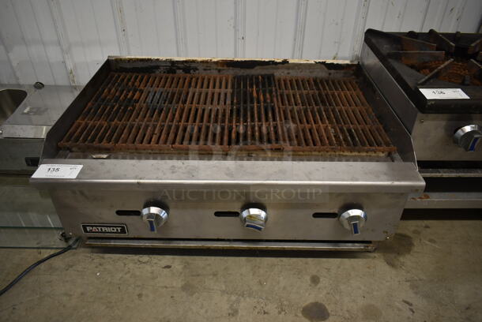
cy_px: 161
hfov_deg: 67.3
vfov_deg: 48.0
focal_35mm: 27
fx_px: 362
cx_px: 241
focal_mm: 18
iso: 450
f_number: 3.5
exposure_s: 1/30
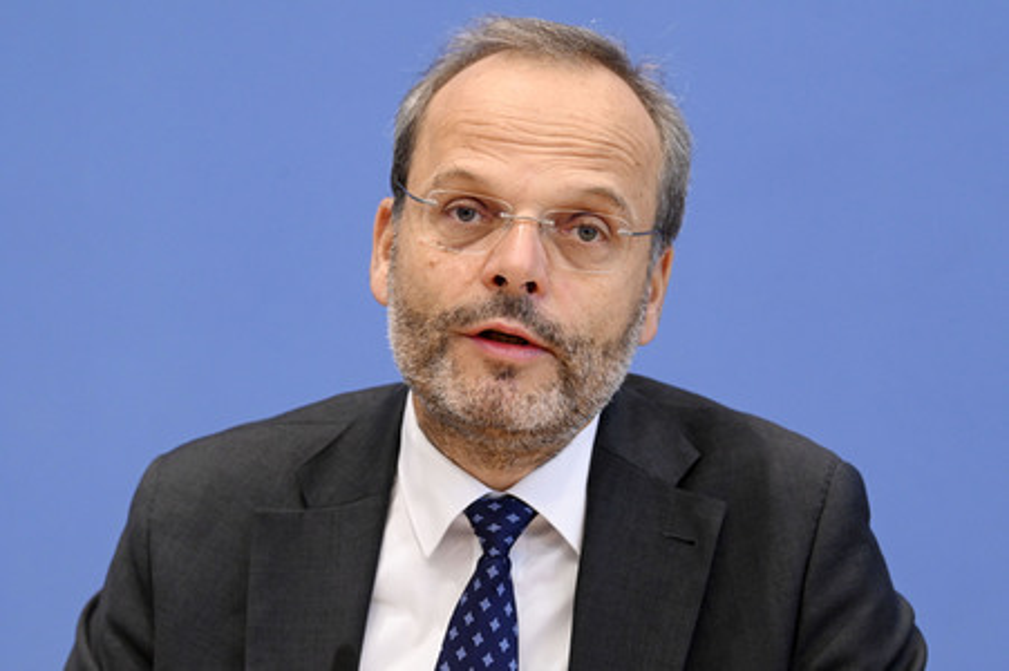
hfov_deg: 15.8
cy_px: 336
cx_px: 504
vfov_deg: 10.5
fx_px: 3641
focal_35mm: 130
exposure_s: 1/500
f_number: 5.6
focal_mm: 130
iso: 4000
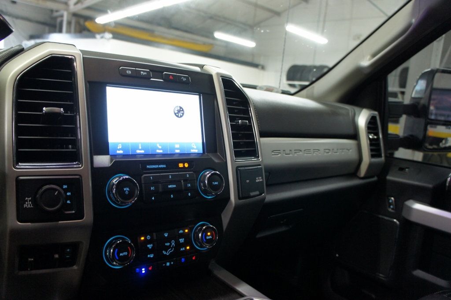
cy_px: 150
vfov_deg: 47.9
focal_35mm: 27
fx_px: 338
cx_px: 226
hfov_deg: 67.4
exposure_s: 1/30
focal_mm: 18
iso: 800
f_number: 3.5
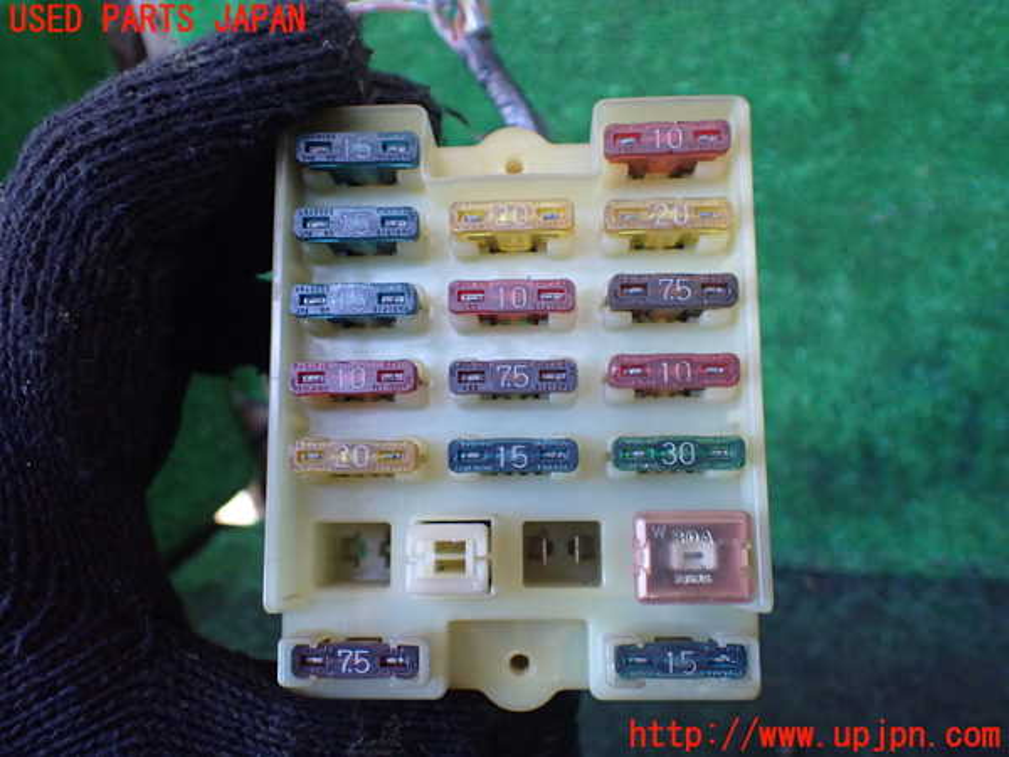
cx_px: 504
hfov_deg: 60.0
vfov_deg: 46.8
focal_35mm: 30
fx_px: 874
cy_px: 378
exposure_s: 1/125
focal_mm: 5.4
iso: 640
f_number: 2.3
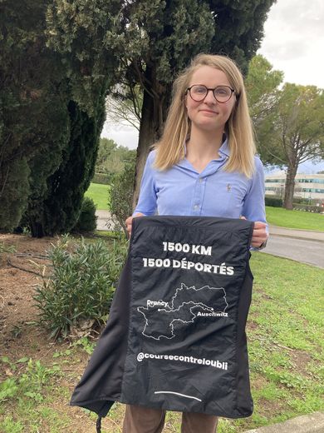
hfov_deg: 49.7
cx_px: 162
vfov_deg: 63.4
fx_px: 349
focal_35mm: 28
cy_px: 216
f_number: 1.8
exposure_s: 1/289
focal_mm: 3.99
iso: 20
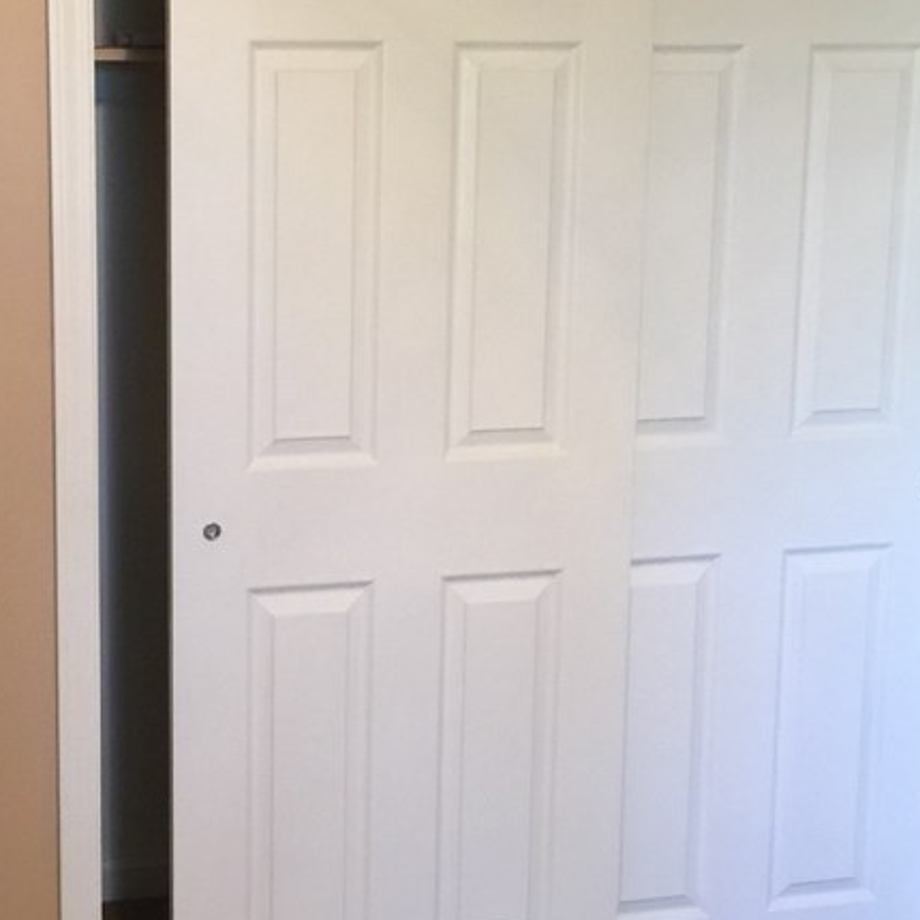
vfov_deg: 28.1
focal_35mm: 61
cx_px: 261
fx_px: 1834
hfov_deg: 27.9
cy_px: 381
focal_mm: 4.15
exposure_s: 1/15
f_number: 2.2
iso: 64
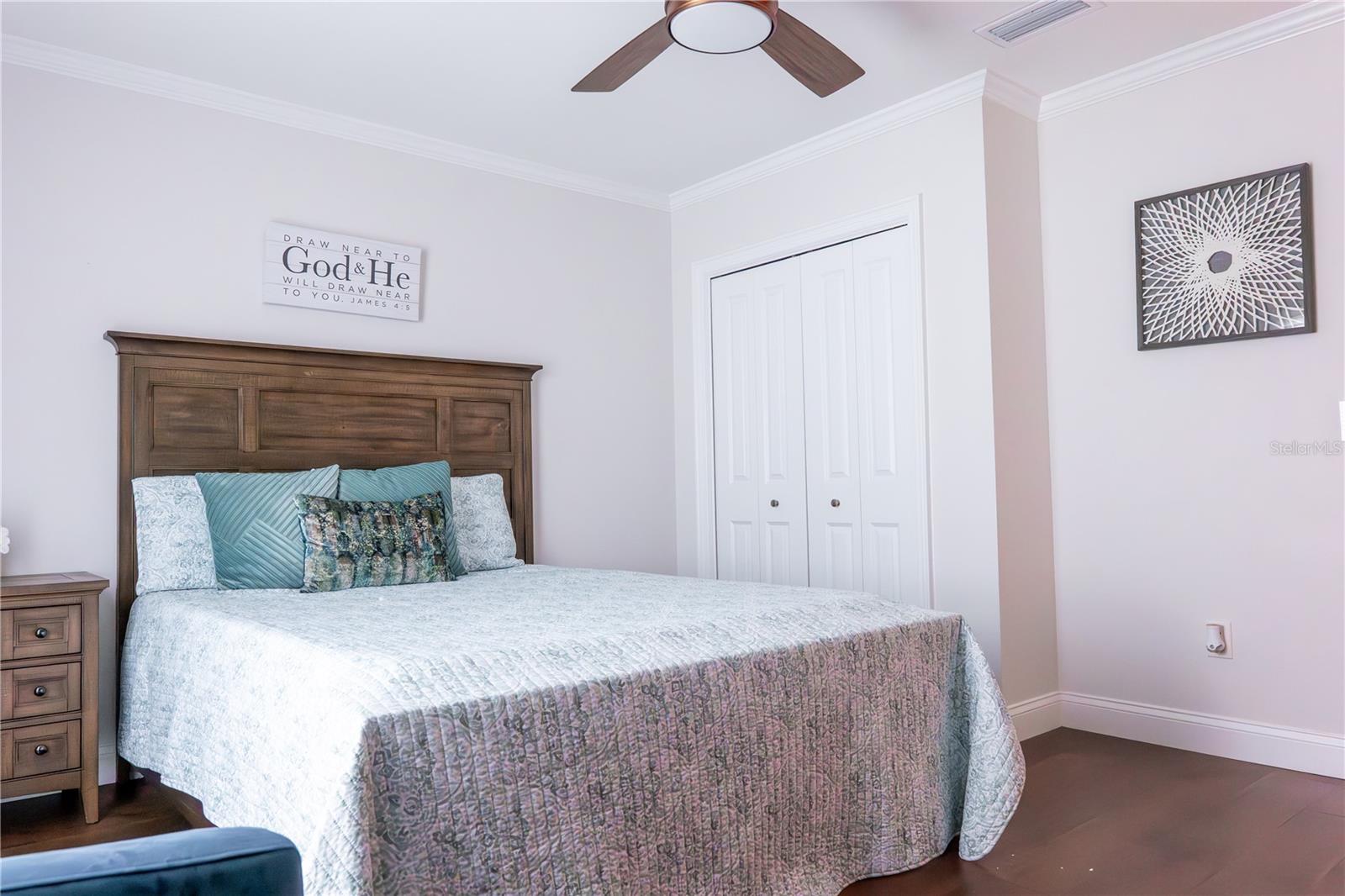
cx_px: 672
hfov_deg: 71.5
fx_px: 934
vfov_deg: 51.3
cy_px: 448
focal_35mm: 25
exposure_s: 1/125
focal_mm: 24
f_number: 7.1
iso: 16000
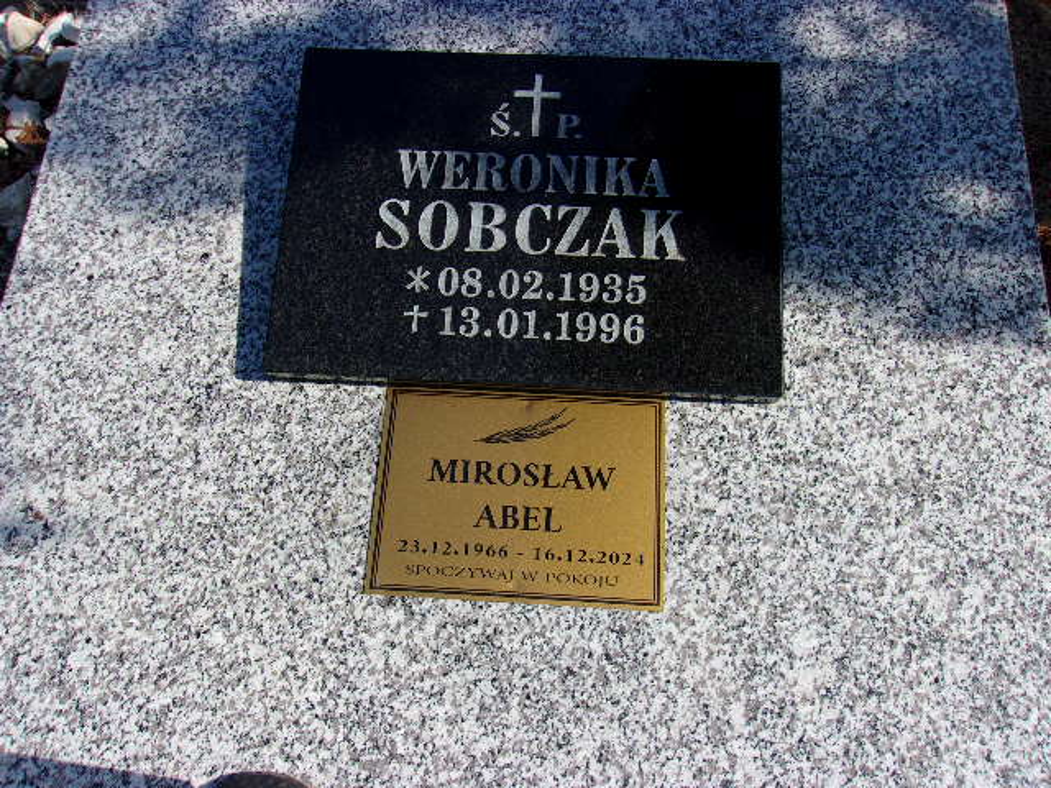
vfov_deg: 51.4
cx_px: 526
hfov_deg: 65.3
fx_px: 820
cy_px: 394
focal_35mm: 27
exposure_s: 1/100
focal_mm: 4.9
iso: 80
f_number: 10.4
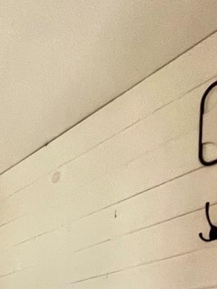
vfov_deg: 25.7
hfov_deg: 24.0
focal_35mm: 54
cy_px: 441
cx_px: -60
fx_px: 452
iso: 500
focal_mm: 1.57
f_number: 1.8
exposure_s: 1/60
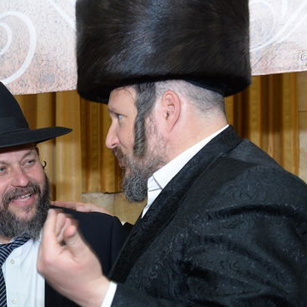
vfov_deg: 20.8
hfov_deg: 20.2
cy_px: 203
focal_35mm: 83
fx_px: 833
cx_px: -4
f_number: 5
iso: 1000
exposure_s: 1/125
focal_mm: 44
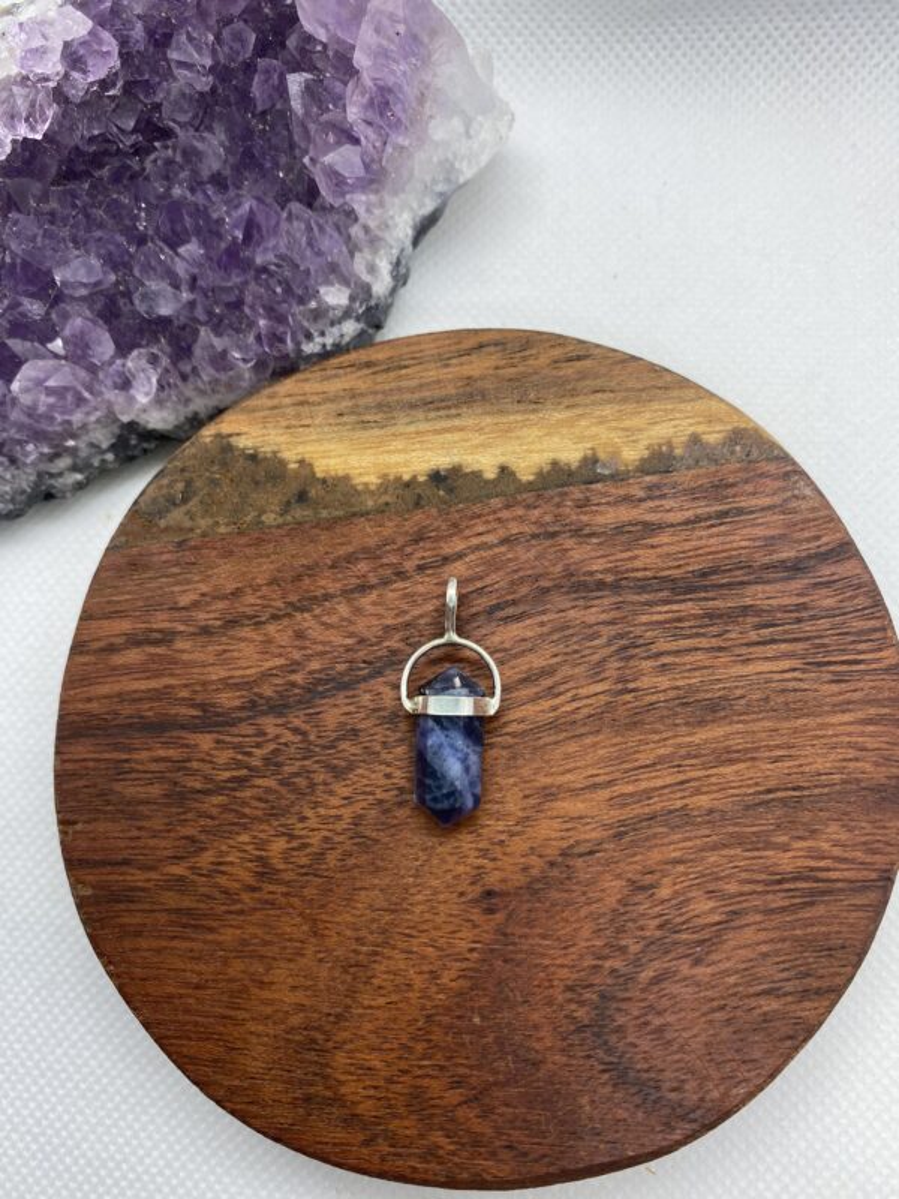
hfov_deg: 53.1
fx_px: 900
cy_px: 600
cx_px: 450
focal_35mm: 26
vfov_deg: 67.3
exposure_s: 1/141
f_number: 1.8
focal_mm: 4.25
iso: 32
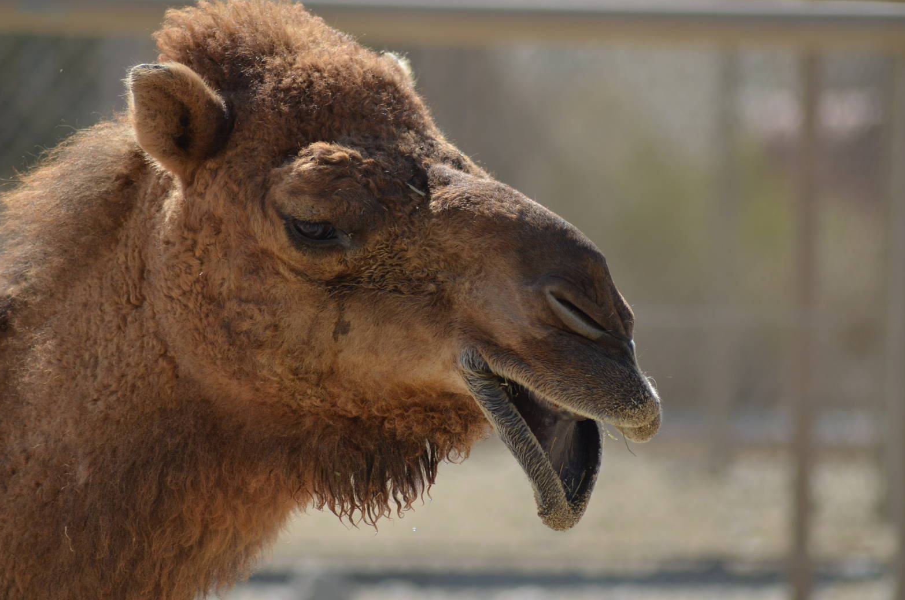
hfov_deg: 5.6
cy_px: 305
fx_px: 9233
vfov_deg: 3.7
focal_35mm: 368
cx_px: 449
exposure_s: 1/1600
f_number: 5
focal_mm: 240
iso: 400
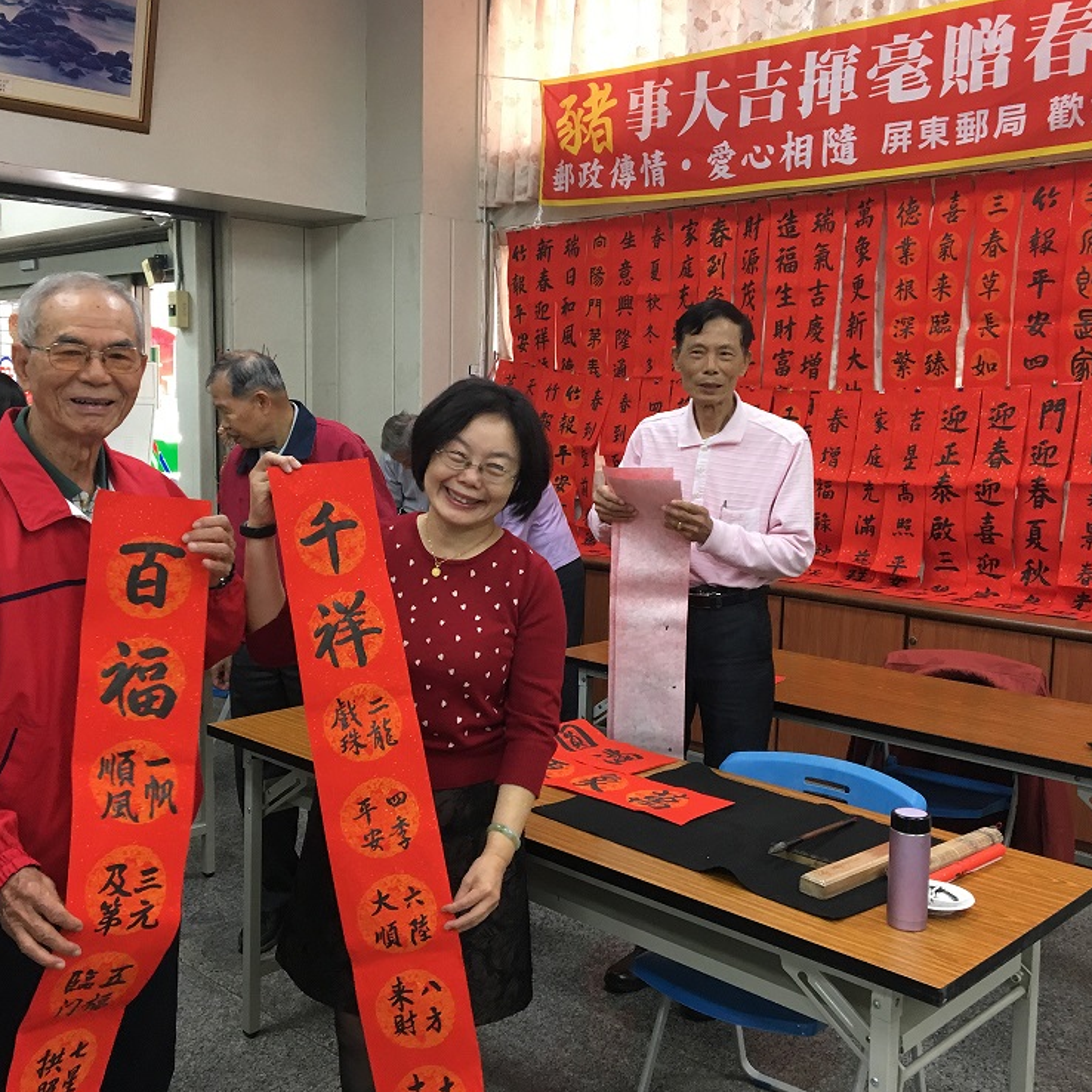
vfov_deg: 47.2
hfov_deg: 47.2
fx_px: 1249
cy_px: 542
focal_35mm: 35
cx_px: 497
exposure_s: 1/30
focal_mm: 4.15
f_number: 2.2
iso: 100
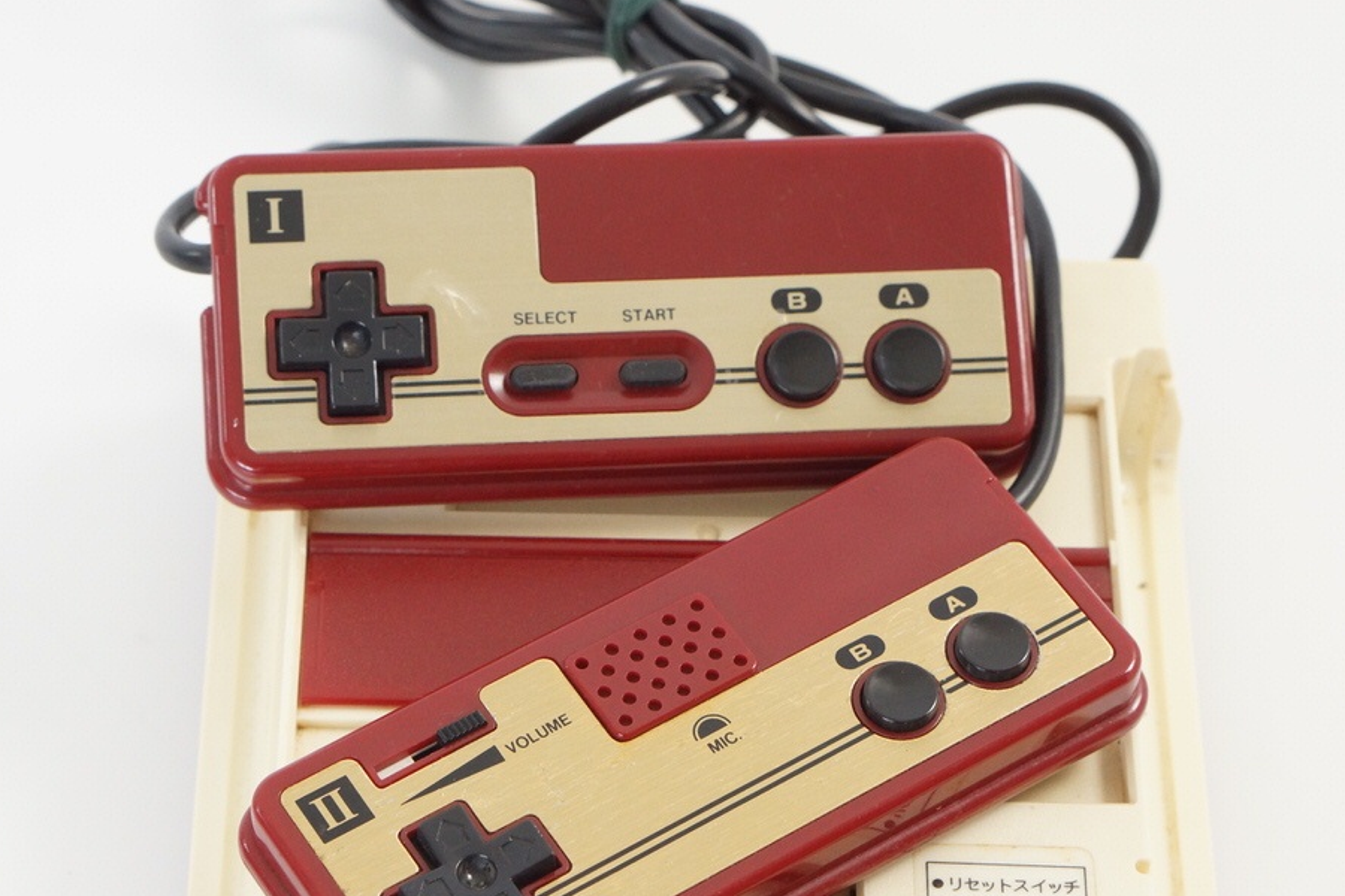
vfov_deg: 13.7
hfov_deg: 20.4
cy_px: 587
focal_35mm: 100
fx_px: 3736
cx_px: 661
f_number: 6.3
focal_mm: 50
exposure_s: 1/80
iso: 1250
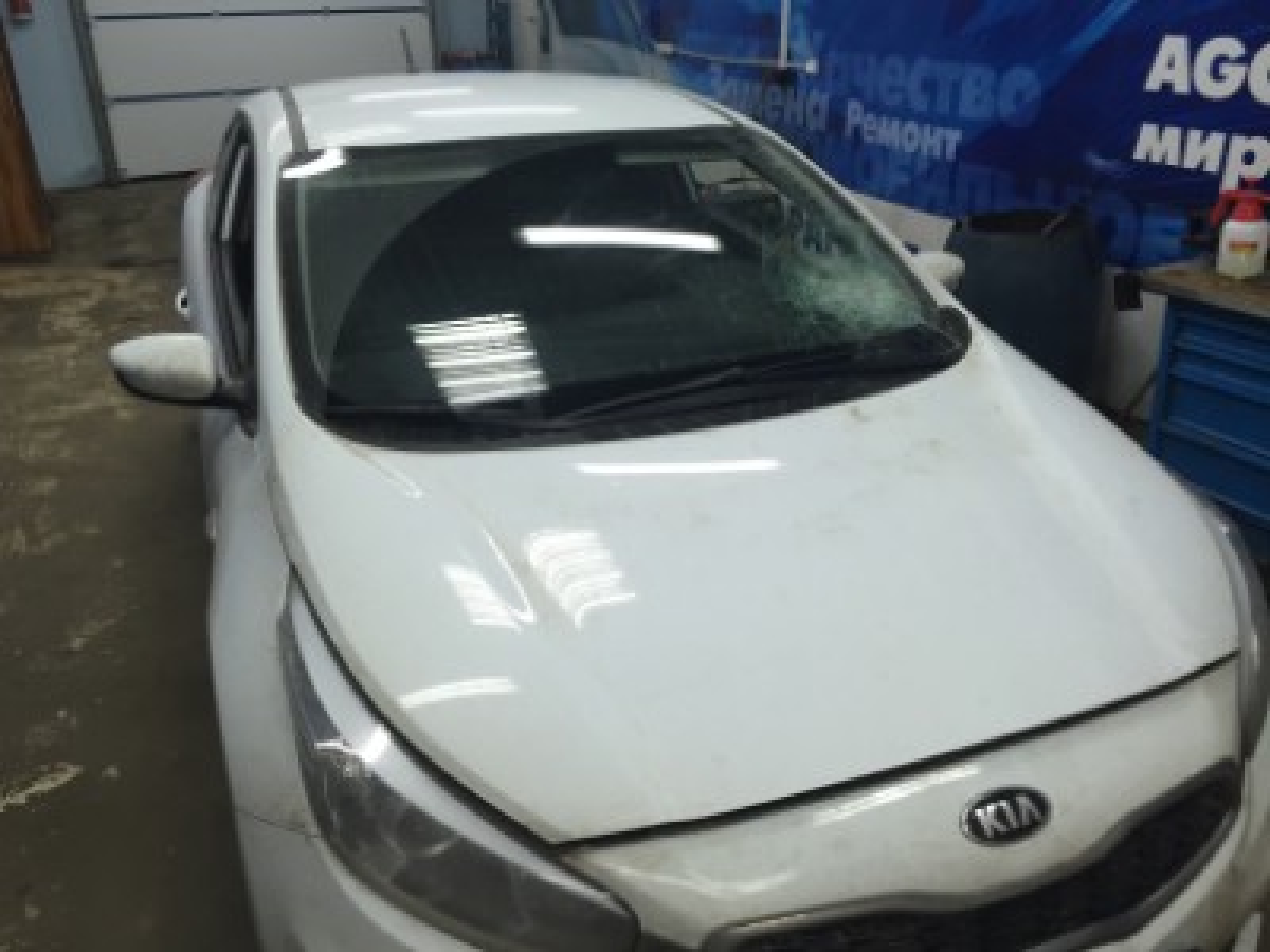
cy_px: 476
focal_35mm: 29
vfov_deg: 48.2
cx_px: 635
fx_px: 1064
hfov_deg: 61.7
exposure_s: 1/33
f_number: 2.2
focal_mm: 4.15
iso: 80
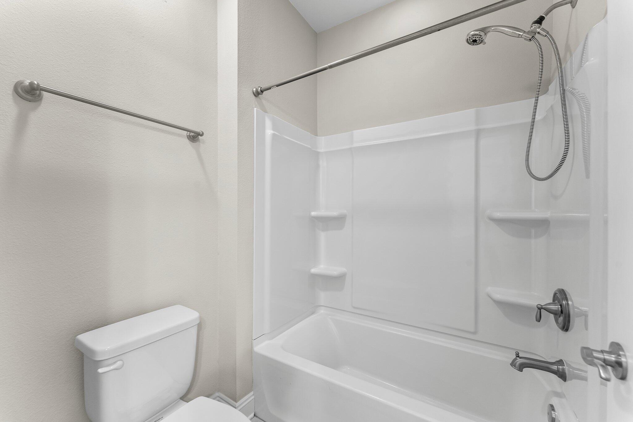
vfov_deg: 81.2
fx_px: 246
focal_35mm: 14
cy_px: 211
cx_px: 316
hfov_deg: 104.3
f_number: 8
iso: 400
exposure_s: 1
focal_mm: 14
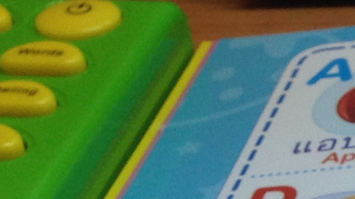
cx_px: 666
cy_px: 328
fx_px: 1854
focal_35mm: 197
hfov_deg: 10.2
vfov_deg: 6.1
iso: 64
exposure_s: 1/60
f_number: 2.4
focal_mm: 4.12
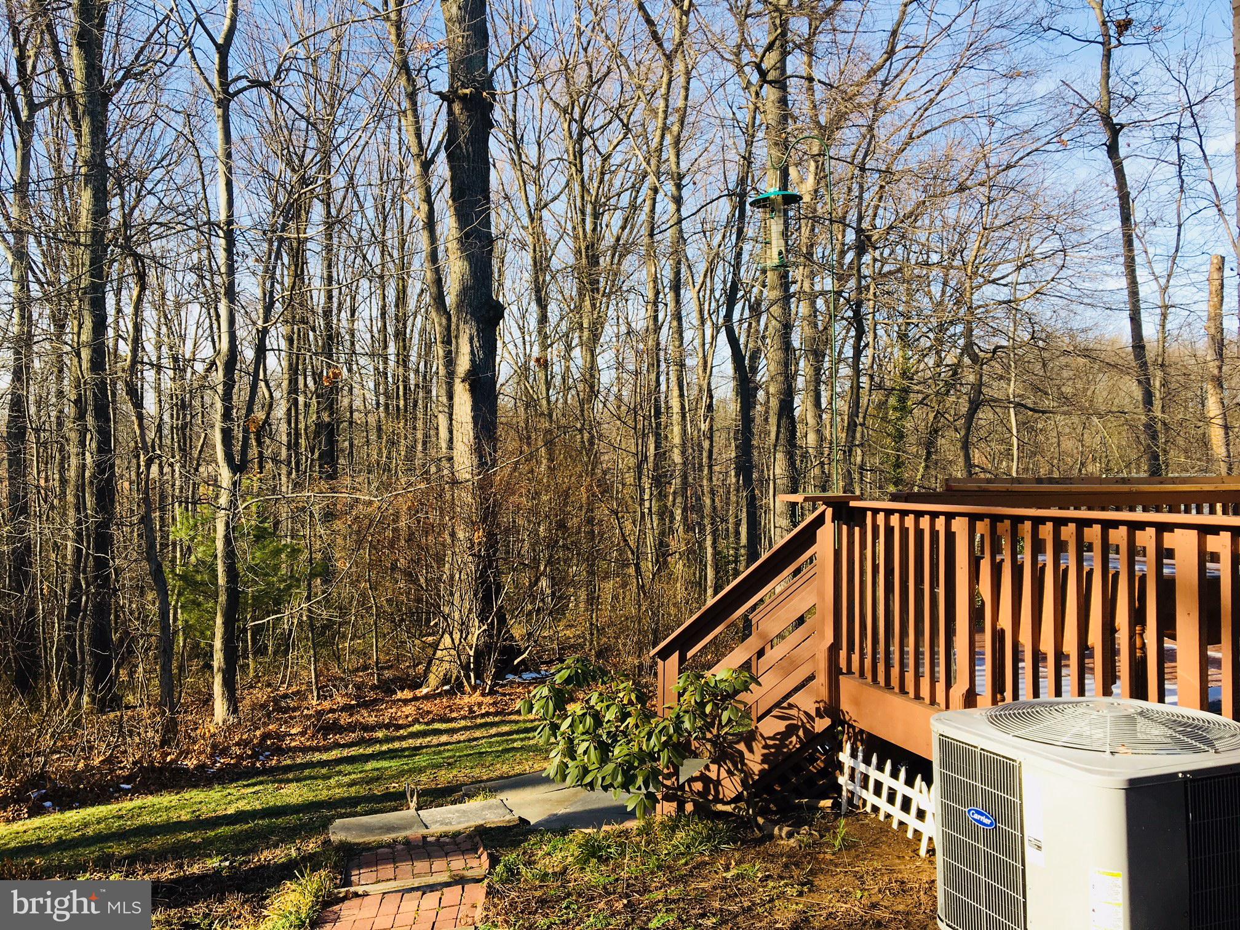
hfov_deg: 61.7
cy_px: 465
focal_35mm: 29
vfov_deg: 48.2
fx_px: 1039
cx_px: 620
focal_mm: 4.15
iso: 25
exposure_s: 1/541
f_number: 2.2
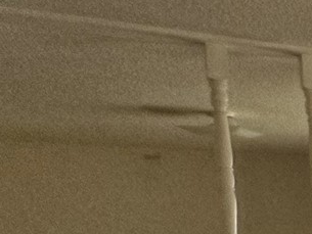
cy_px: 291
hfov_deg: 11.1
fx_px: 793
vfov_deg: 16.0
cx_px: 965
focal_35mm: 88
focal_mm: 2.22
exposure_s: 1/99
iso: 200
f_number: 2.2
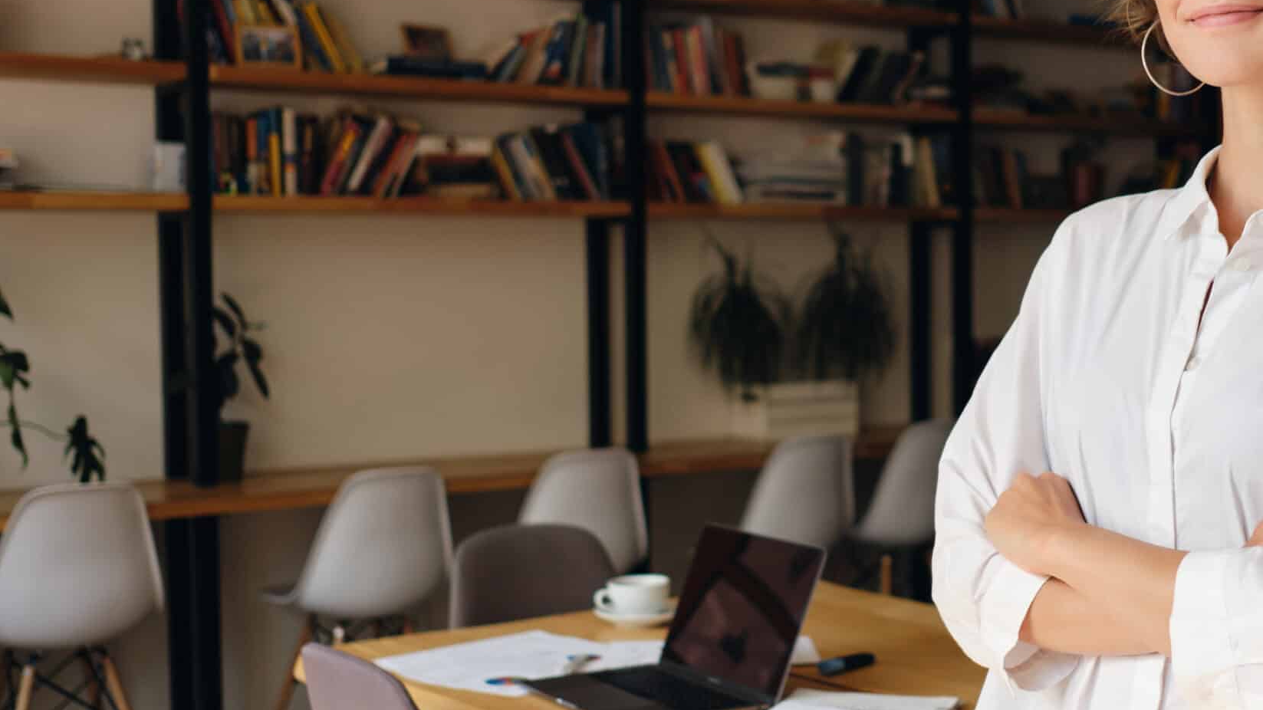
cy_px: 361
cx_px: 809
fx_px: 1909
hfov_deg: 36.3
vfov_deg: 21.1
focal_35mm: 57
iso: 200
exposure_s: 1/250
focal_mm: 23
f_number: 2
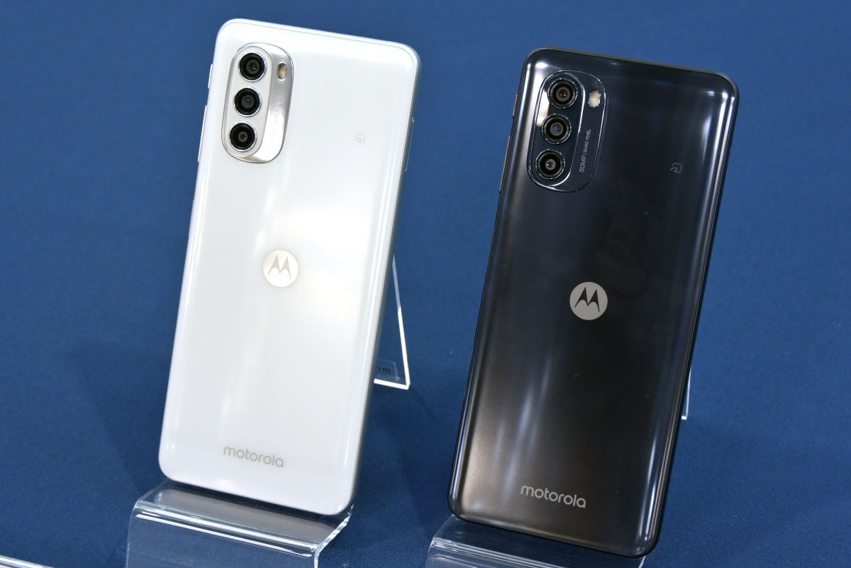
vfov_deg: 20.2
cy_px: 284
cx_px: 426
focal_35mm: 68
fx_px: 1596
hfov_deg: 29.9
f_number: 5.6
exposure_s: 1/50
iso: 800
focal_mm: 45
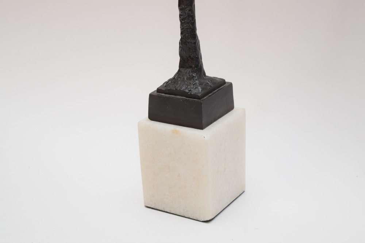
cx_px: 182
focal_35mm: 82
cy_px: 122
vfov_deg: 16.6
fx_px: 837
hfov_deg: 24.6
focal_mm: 55
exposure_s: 1/80
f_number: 5.6
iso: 800
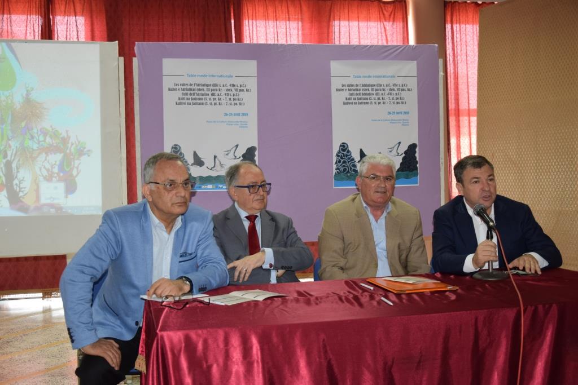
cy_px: 192
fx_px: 626
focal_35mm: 39
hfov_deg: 49.5
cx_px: 289
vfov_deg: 34.2
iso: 1000
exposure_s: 1/60
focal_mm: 26
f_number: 4
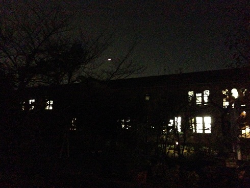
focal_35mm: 66
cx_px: 125
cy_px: 94
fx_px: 477
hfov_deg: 29.4
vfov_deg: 22.3
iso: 3200
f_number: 2.4
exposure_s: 1/15
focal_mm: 4.12
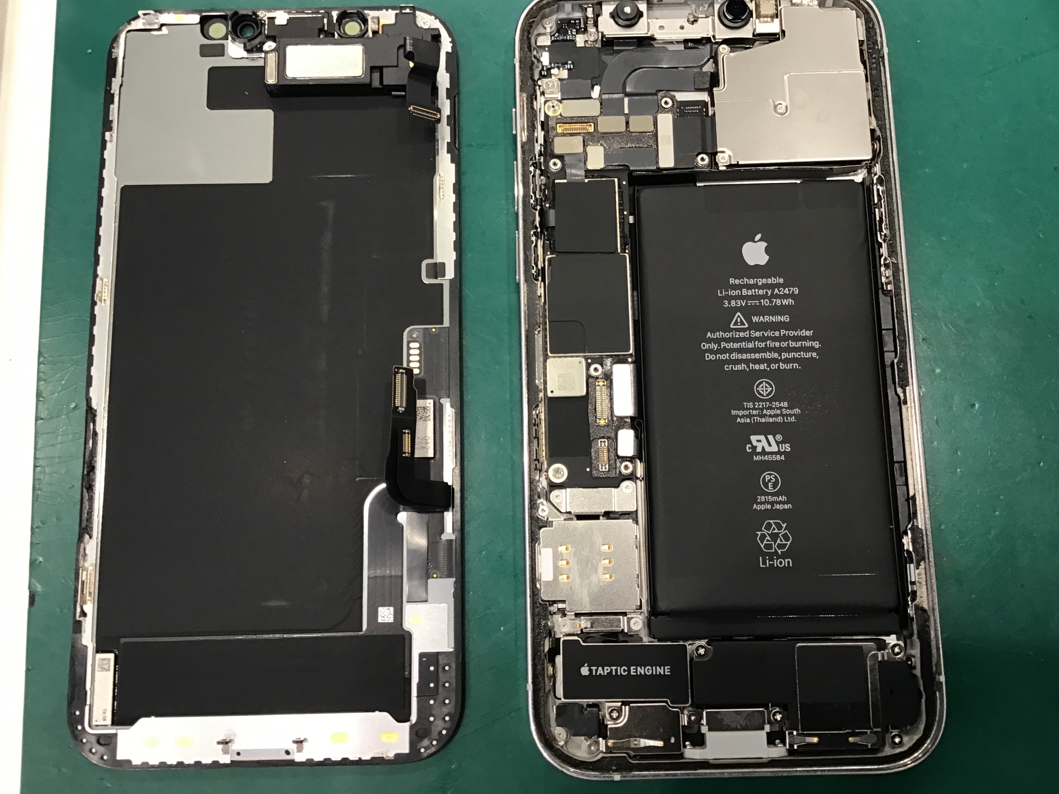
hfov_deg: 56.8
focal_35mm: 32
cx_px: 526
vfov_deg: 44.2
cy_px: 385
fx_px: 979
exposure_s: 1/30
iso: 80
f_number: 2.4
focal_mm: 3.3
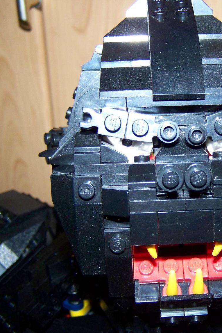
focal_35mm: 53
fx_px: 490
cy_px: 167
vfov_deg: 37.5
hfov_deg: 25.1
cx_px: 178
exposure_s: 1/30
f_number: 2.8
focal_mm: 6.3
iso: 200
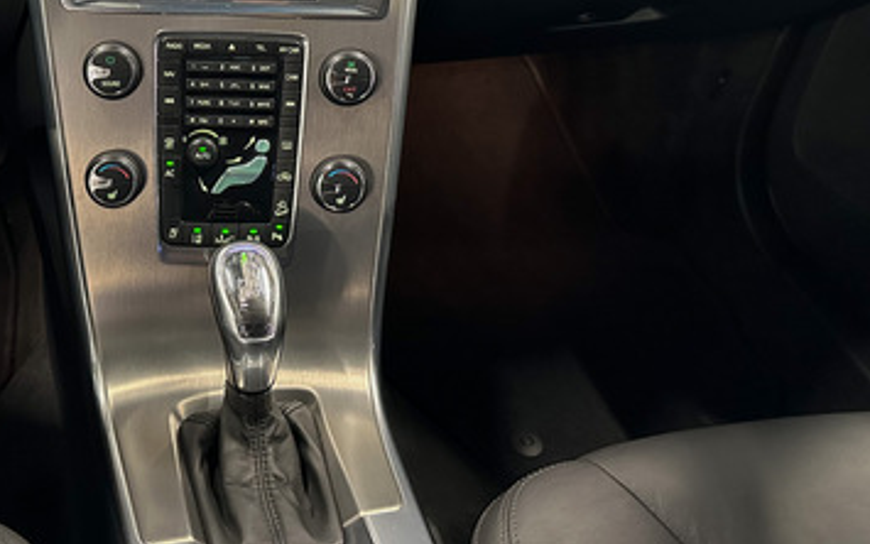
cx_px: 233
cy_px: 98
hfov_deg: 44.9
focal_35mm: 43
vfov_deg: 29.1
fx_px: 1020
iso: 800
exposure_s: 1/33
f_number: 1.78
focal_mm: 6.86
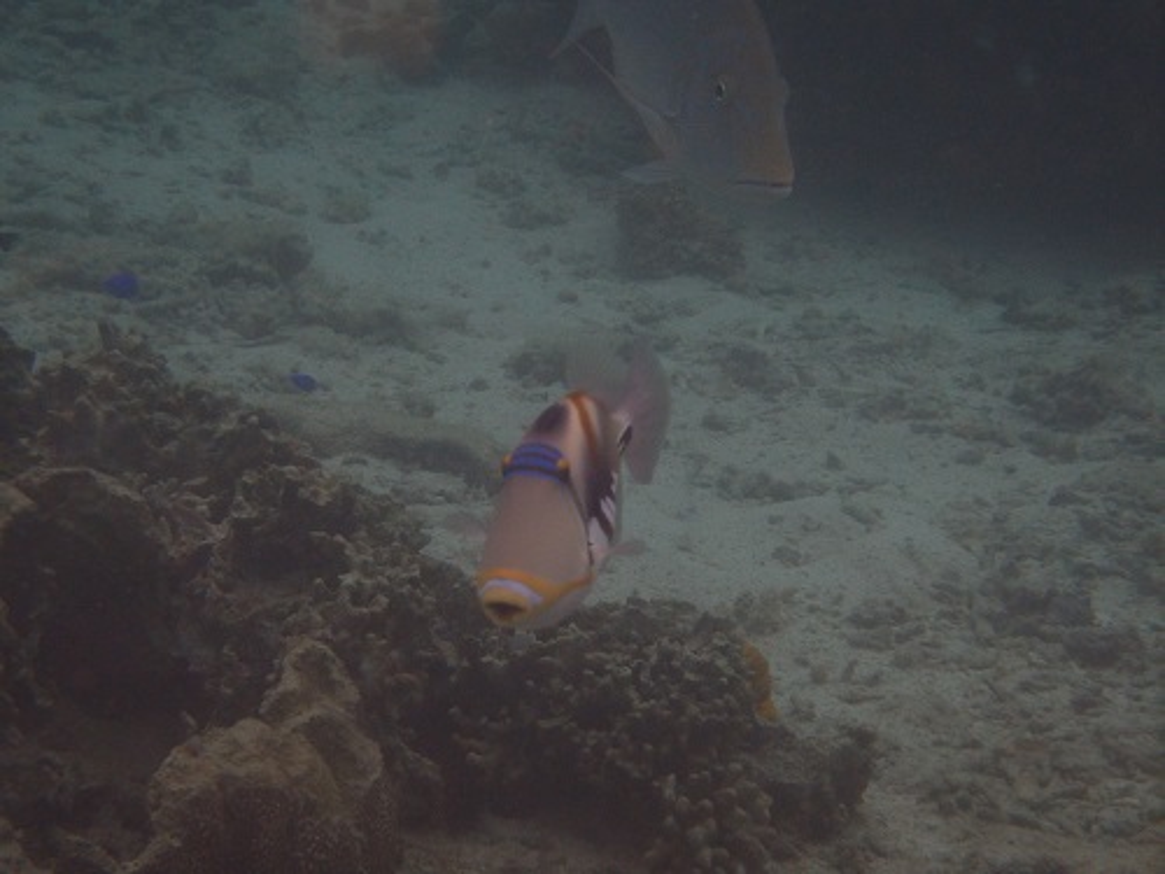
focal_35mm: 140
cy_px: 437
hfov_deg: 14.1
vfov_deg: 10.6
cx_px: 582
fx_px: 4712
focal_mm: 25
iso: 200
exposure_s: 1/250
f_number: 5.9
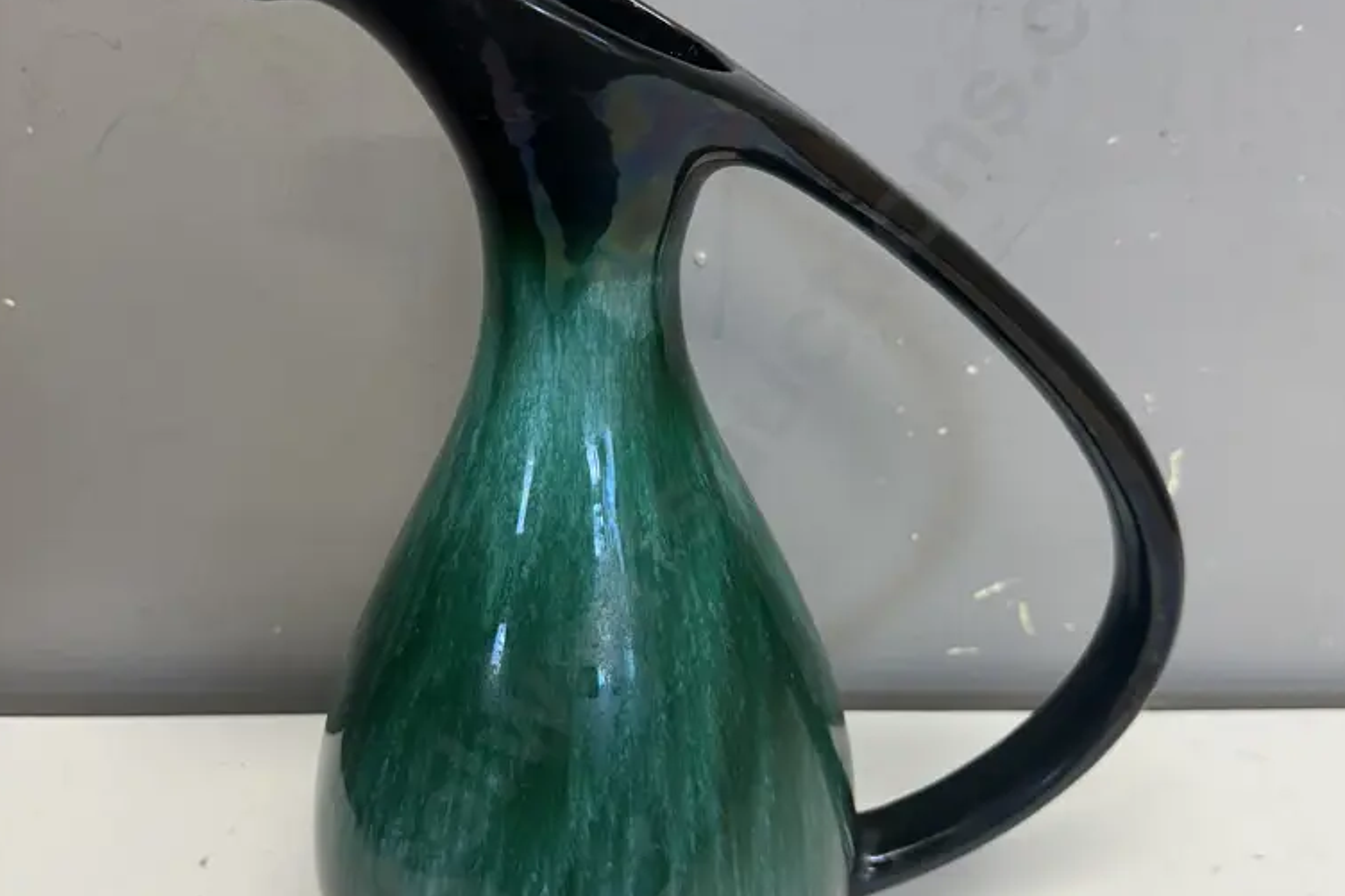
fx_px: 1270
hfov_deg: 55.8
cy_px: 531
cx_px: 671
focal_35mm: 34
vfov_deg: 38.7
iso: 125
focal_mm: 6.86
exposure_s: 1/100
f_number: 1.78
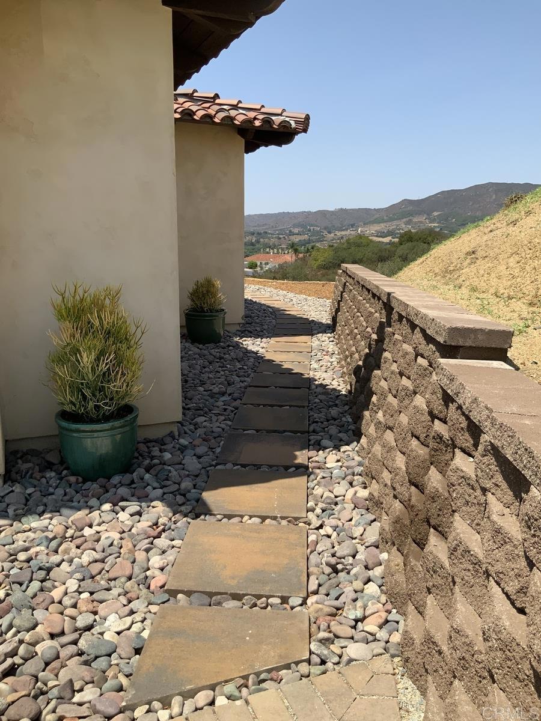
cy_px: 360
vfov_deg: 61.7
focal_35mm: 29
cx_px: 270
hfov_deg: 48.2
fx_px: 604
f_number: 1.8
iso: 16
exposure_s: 1/1848
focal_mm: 3
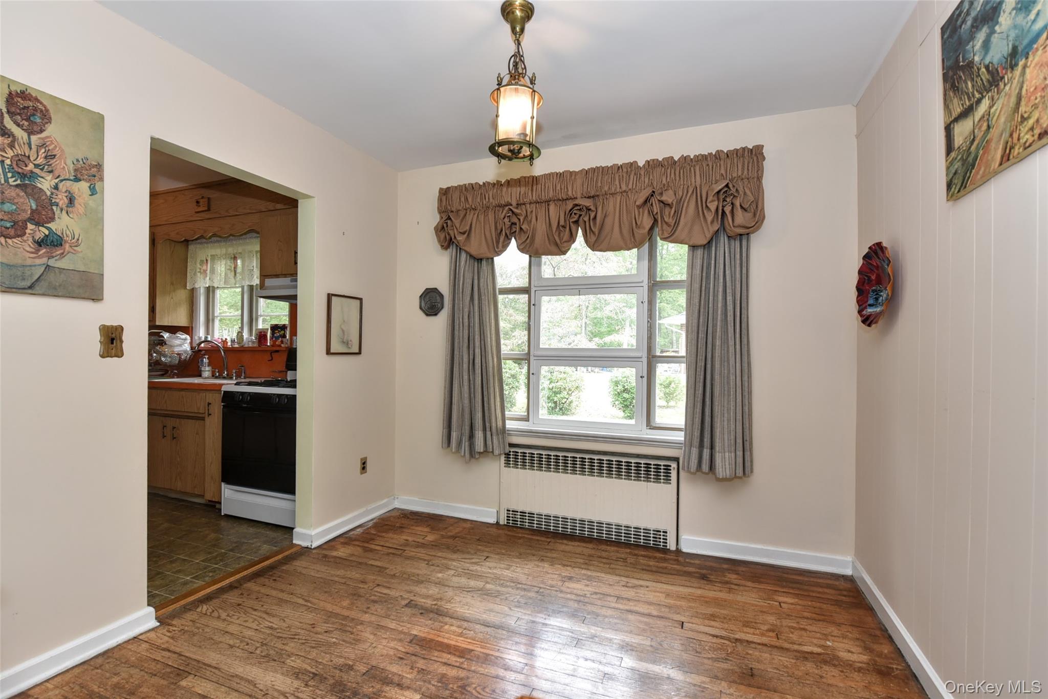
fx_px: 495
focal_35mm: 17
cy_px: 350
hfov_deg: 93.3
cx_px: 524
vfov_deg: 70.5
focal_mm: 17
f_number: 4.8
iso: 800
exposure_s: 1/90
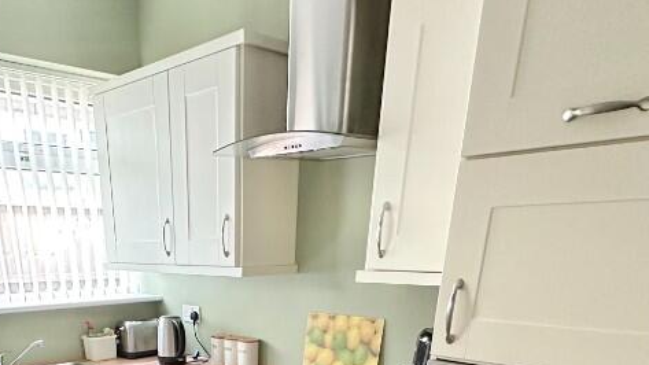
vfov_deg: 27.0
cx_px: 221
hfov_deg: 58.3
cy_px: 524
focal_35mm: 33
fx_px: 568
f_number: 2.2
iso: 500
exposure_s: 1/60
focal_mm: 2.22
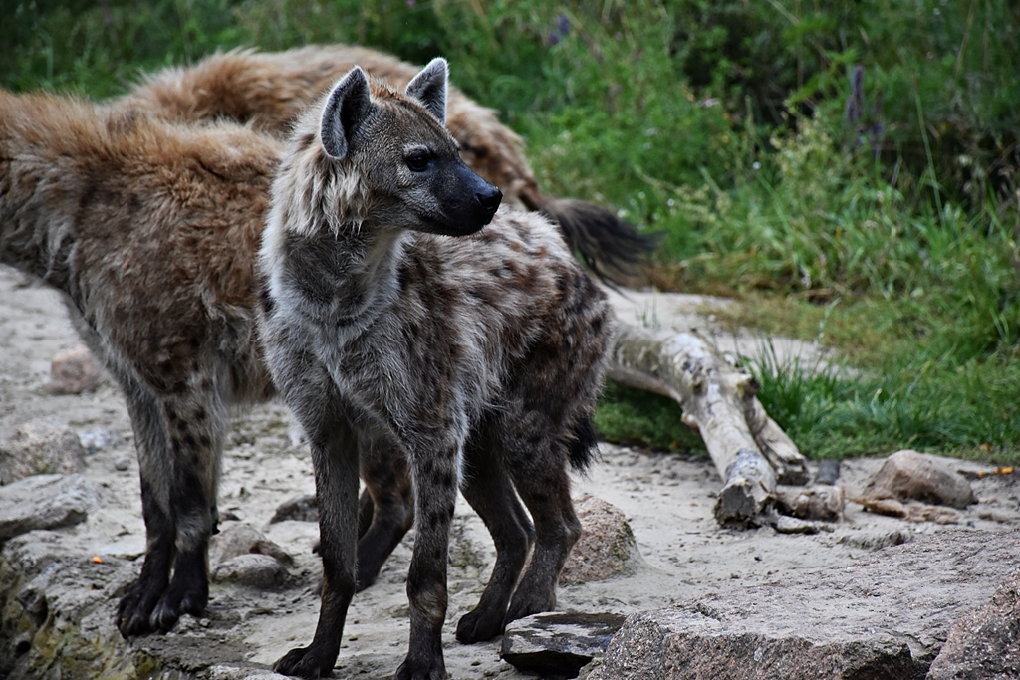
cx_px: 510
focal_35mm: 210
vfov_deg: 6.5
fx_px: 5950
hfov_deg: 9.8
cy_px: 340
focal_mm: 140
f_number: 5.6
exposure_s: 1/500
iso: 800
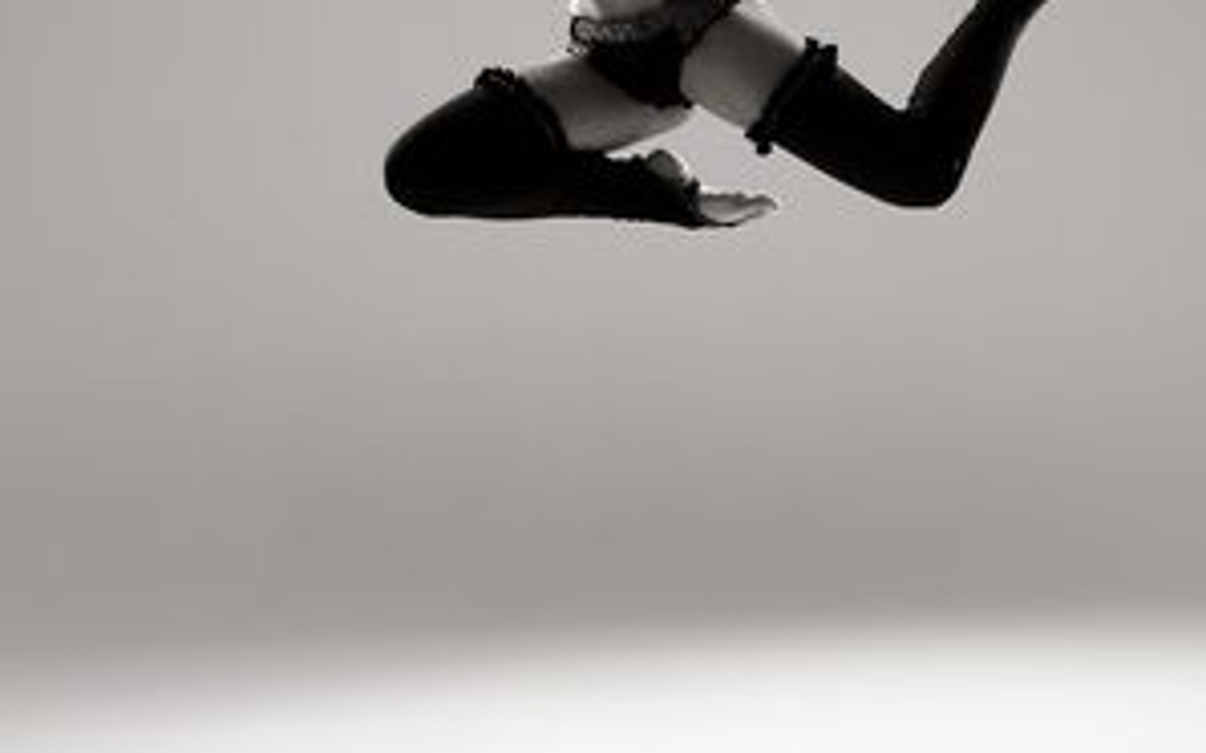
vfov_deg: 17.4
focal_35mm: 74
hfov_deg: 27.9
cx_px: 603
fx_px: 2431
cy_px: 95
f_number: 10
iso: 400
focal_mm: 48
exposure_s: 1/160
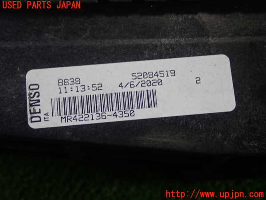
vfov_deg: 24.0
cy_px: 100
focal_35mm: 61
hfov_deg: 31.7
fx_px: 469
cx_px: 133
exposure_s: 1/60
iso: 200
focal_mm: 11.01
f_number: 3.6
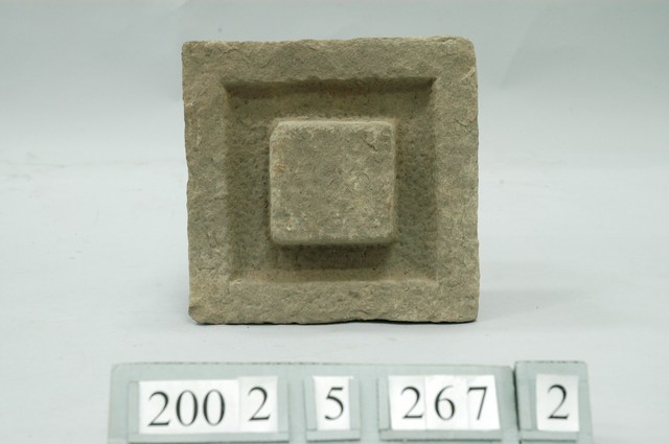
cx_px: 334
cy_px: 222
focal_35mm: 82
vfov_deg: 16.5
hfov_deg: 24.6
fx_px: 1531
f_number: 8
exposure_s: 1/20
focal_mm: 55
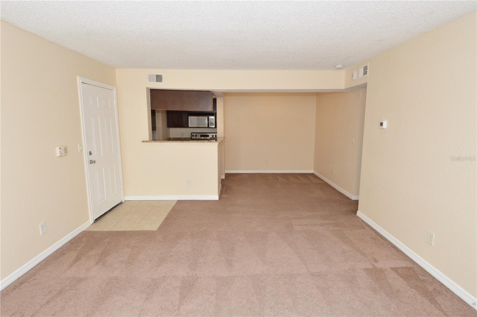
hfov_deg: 90.1
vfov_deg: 67.3
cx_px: 238
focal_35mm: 18
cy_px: 158
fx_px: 238
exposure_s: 1/100
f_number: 10
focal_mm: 12
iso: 800
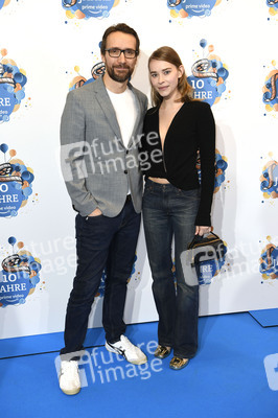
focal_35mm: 40
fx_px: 464
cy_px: 209
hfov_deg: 33.3
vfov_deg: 48.5
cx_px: 139
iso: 1000
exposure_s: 1/125
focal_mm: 40
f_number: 5
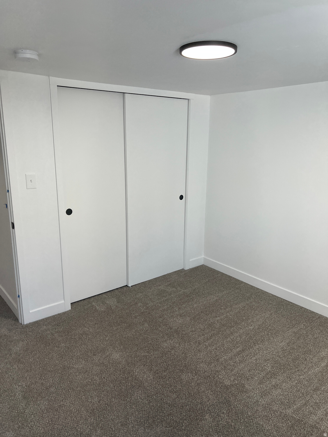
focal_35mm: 26
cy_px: 218
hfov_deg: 53.1
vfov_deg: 67.3
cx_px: 164
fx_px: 328
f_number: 1.5
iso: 64
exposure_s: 1/120
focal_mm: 5.7
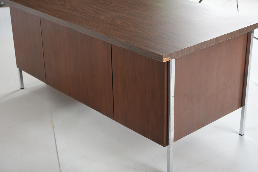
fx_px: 452
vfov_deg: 21.6
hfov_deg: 31.9
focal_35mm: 63
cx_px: 129
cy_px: 86
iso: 200
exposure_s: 1/200
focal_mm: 42
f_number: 9
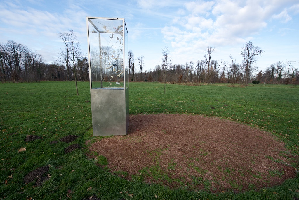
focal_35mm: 14
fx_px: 116
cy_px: 100
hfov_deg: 104.2
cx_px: 150
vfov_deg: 81.2
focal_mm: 14
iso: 100
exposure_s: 1/125
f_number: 6.3
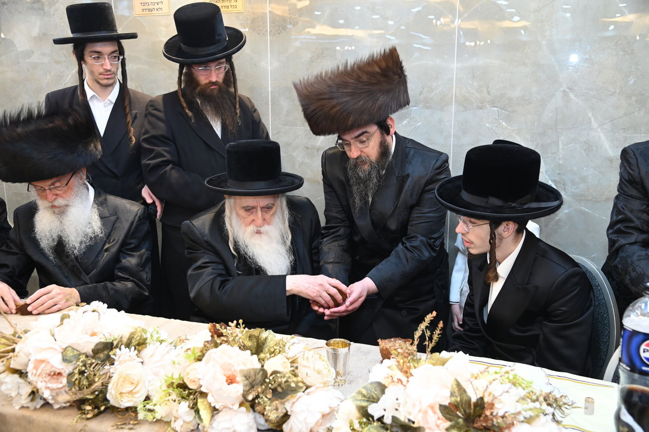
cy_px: 216
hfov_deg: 55.8
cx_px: 324
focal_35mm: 34
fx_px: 613
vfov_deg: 38.8
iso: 1250
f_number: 4.5
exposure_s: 1/125
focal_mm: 34
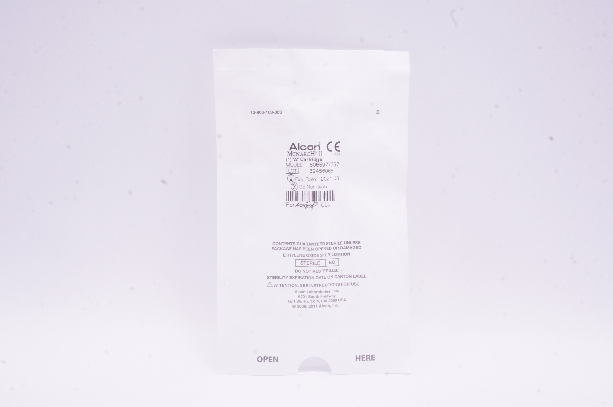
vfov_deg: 28.0
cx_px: 306
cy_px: 204
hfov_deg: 41.2
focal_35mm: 48
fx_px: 816
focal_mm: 32
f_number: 22
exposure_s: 1/20
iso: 1600
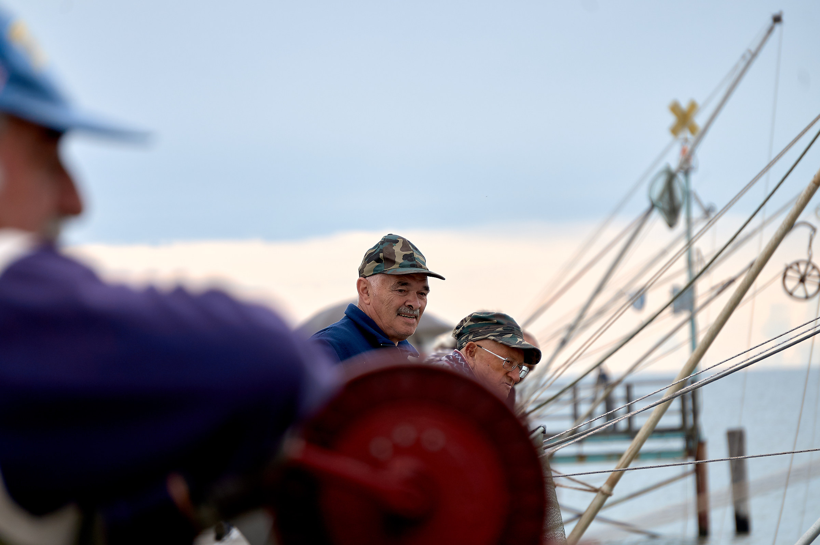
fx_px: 7170
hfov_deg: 6.5
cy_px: 272
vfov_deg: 4.4
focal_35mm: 315
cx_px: 410
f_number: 6.3
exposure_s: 1/250
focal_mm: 210
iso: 100
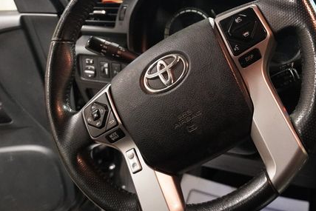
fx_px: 316
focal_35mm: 36
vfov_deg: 36.6
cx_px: 201
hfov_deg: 52.5
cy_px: 74
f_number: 3.5
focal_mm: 16
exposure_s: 1/60
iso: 6400
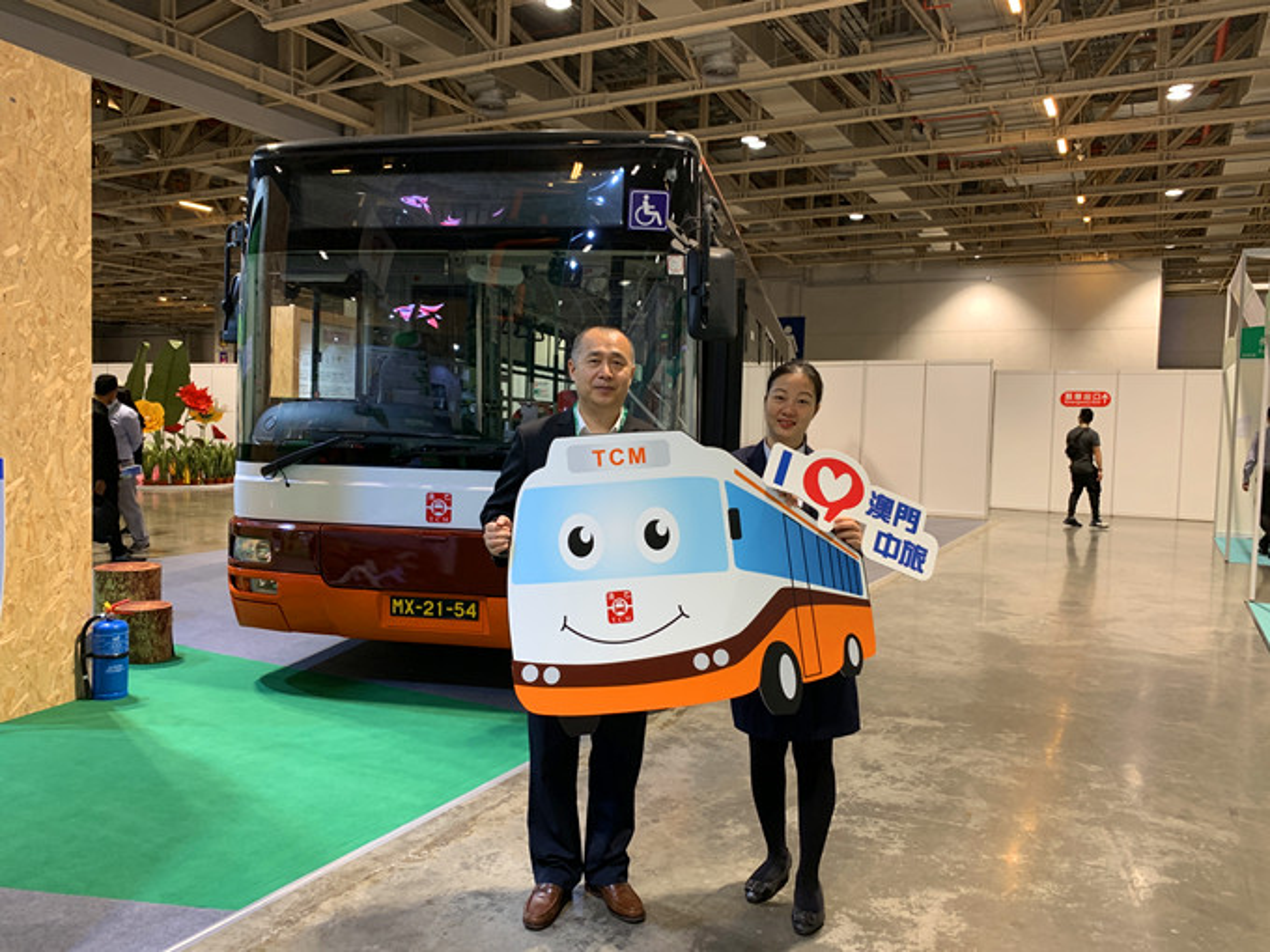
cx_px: 635
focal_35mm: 26
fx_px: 954
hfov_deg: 67.3
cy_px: 476
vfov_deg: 53.1
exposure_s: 1/50
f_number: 1.8
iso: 125
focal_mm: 4.25
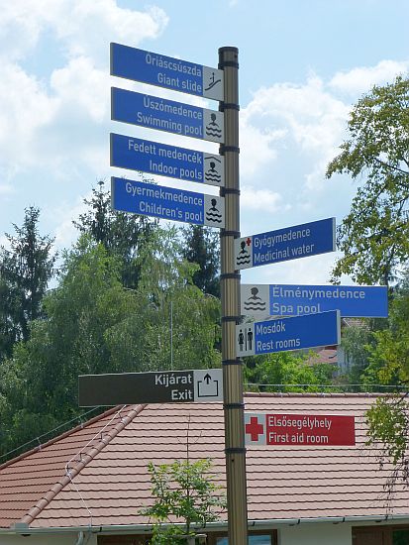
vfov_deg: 18.0
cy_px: 272
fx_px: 1716
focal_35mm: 109
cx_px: 204
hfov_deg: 13.6
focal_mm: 19.4
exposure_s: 1/800
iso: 160
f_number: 5.3
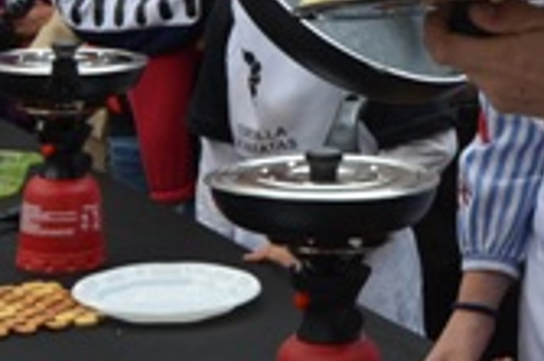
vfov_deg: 10.0
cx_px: 551
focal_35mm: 132
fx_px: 1991
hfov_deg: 15.3
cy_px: -185
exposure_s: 1/160
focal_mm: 23
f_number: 6.3
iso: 200
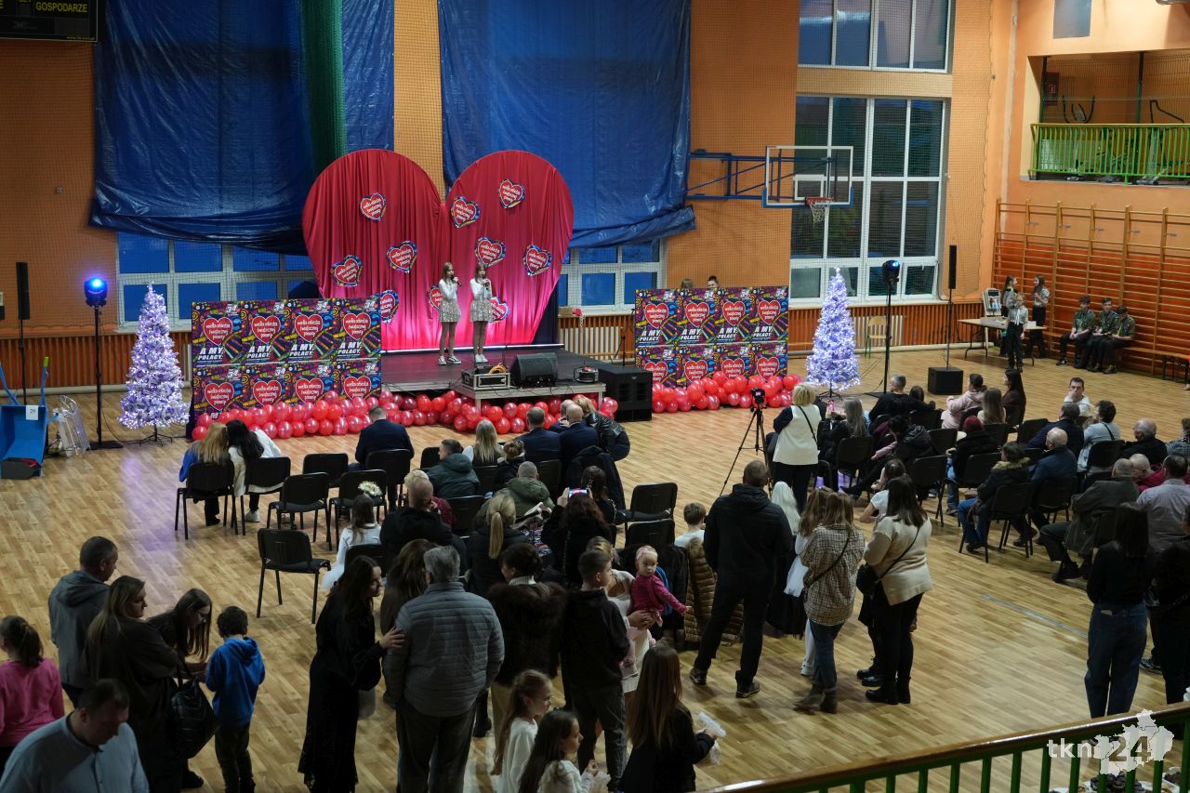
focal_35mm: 48
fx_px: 1586
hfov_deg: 41.1
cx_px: 595
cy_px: 396
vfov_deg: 28.1
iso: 2500
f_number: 4.5
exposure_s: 1/100
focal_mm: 48
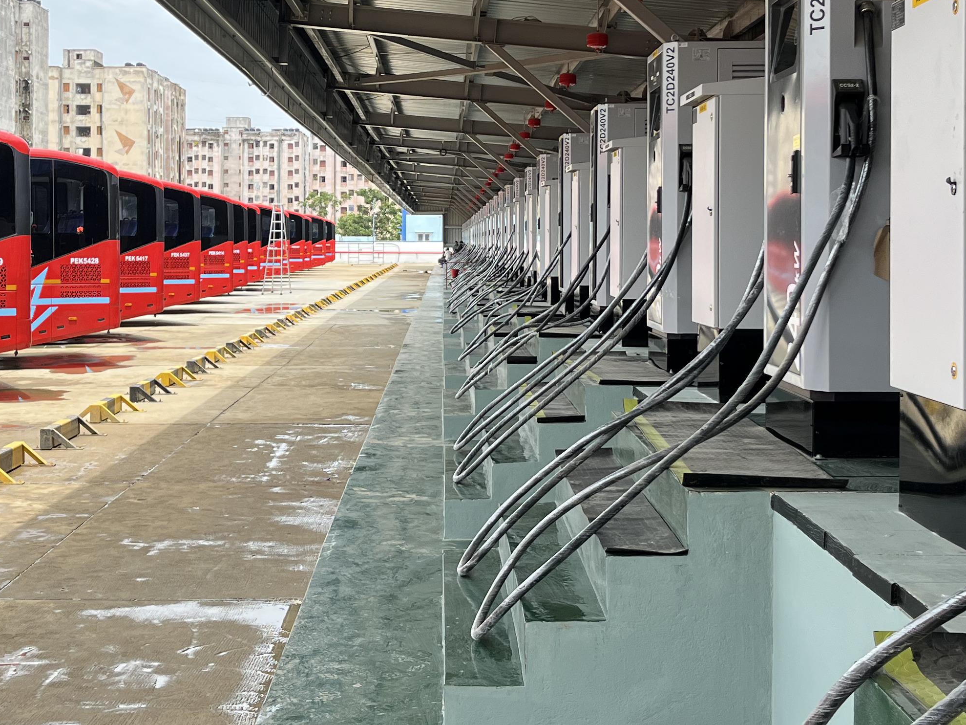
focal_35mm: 53
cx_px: 425
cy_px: 251
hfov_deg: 36.1
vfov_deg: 27.4
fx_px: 1479
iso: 50
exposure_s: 1/1096
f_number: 1.6
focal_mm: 5.1
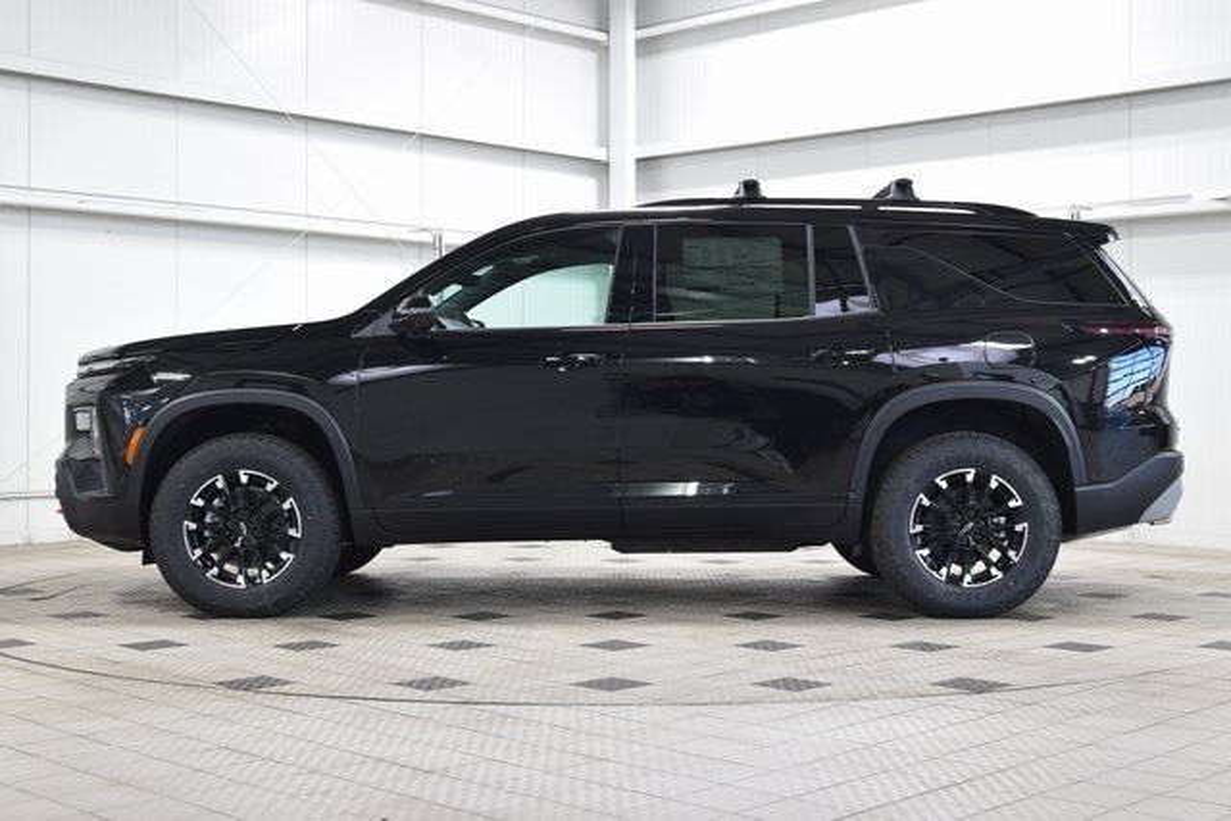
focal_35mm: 48
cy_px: 410
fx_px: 1642
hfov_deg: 41.1
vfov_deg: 28.1
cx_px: 616
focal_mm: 32
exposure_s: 1/15
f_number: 6.3
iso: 800
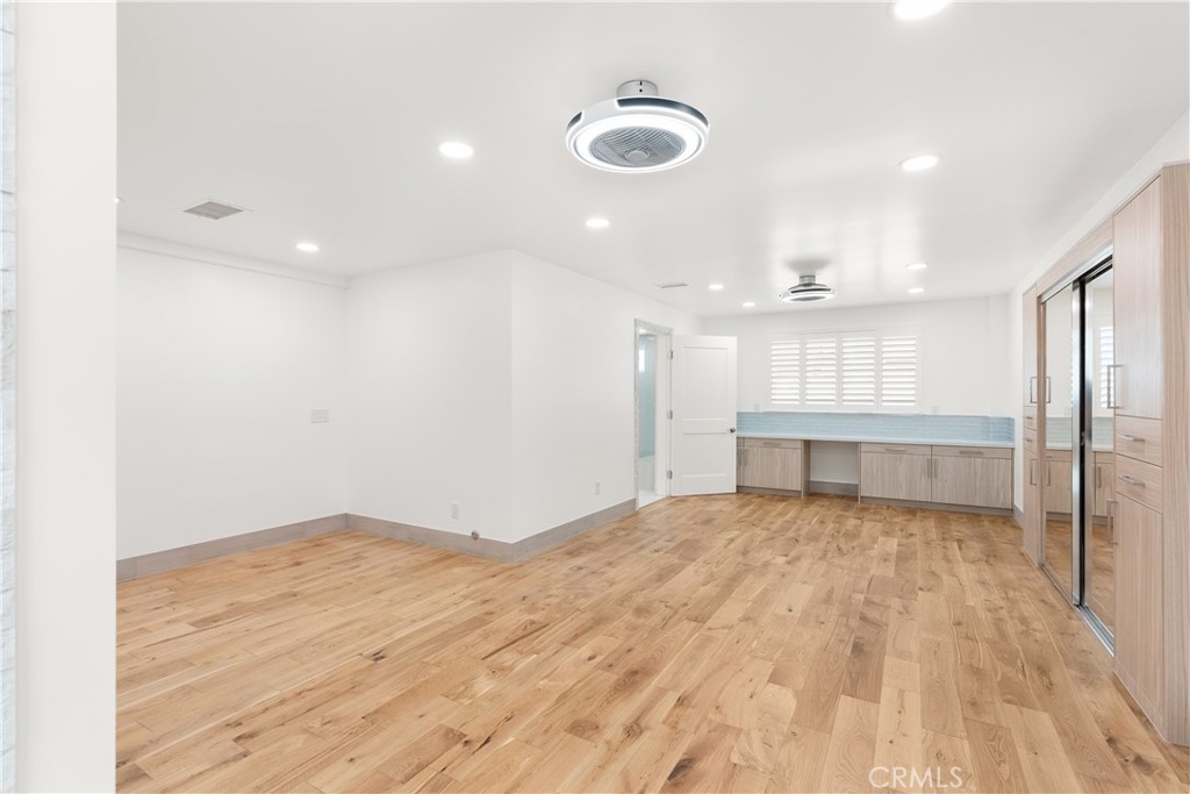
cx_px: 595
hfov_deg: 96.7
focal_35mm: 16
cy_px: 397
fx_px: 529
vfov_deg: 73.8
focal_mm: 16
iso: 640
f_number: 9
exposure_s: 1/13
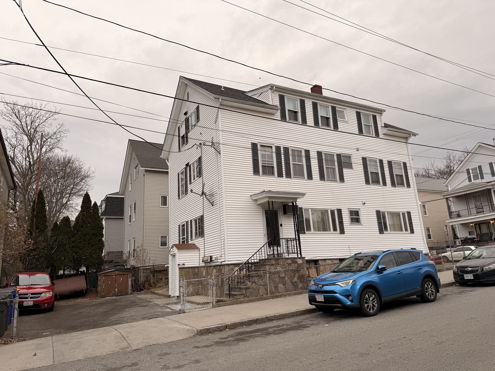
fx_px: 343
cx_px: 248
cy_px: 186
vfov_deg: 56.8
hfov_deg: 71.6
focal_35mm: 24
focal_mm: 6.76
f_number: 1.78
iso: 80
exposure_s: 1/412
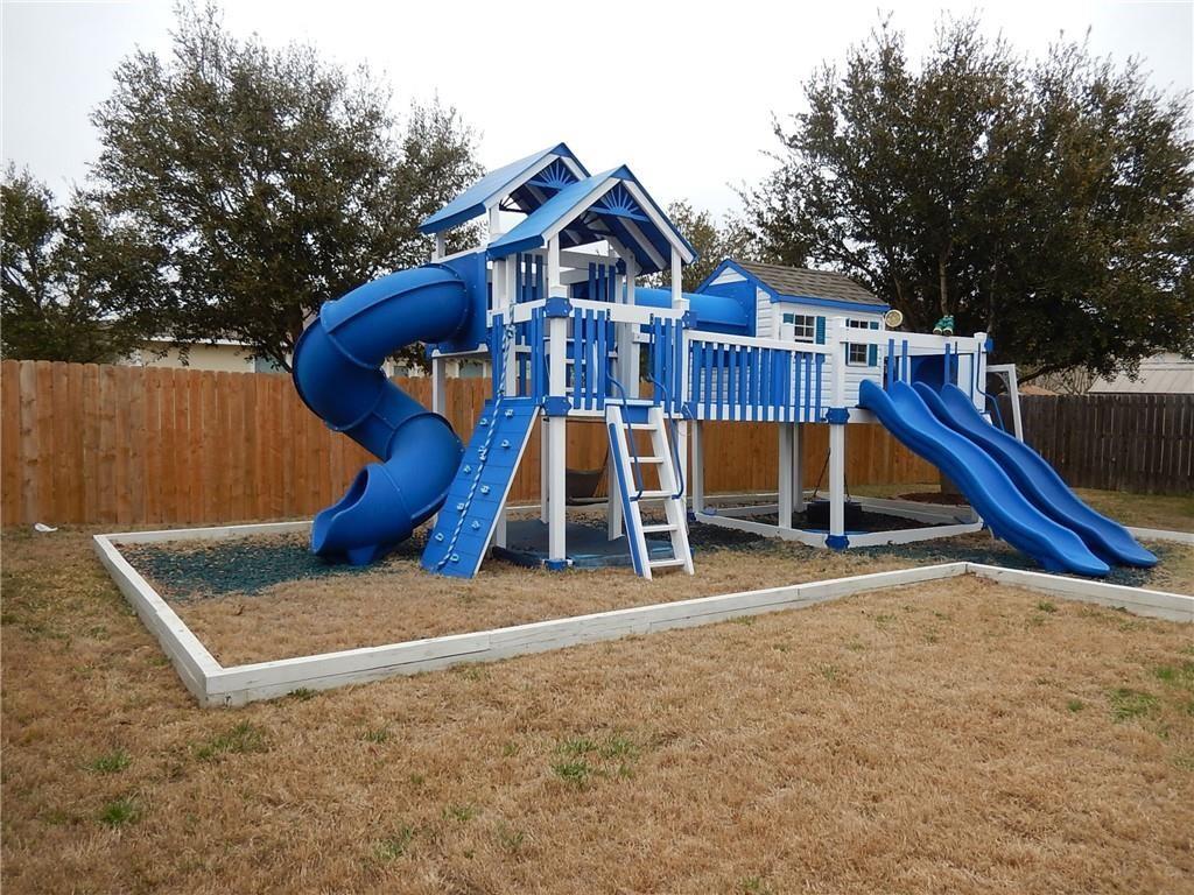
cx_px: 597
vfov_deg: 54.9
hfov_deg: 69.4
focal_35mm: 25
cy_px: 448
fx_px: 862
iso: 125
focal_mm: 4.5
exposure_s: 1/250
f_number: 3.4
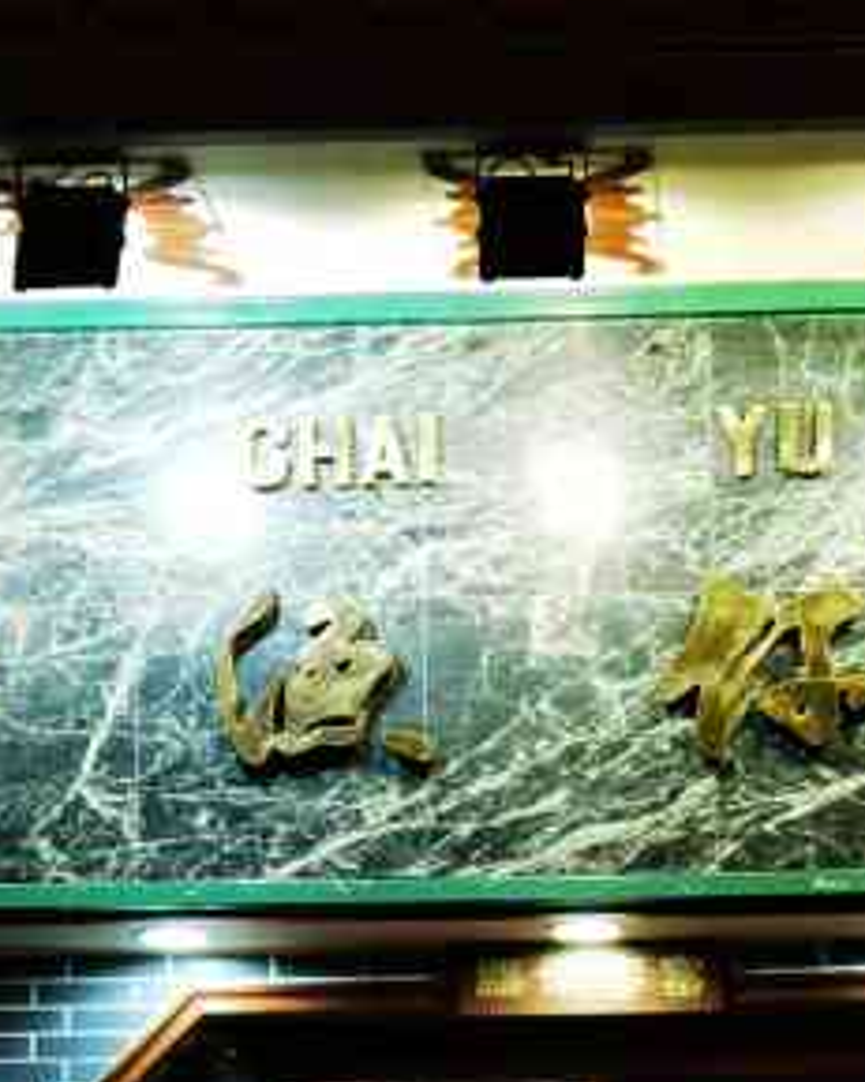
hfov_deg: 17.9
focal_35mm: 85
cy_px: 1144
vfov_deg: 21.5
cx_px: 678
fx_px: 2722
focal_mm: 6.71
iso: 125
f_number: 1.9
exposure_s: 1/50
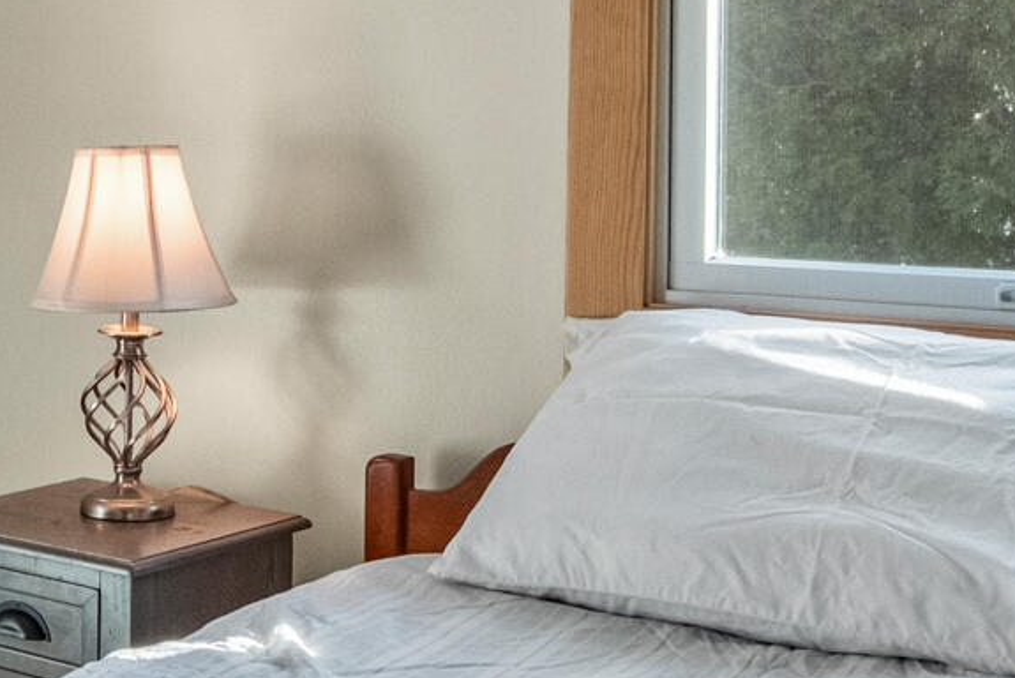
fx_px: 2059
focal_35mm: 73
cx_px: -41
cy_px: 134
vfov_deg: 18.5
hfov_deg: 26.0
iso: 500
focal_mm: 9.2
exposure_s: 1/25
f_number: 8
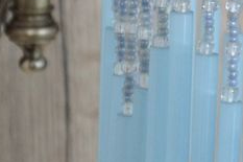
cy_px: -159
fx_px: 3285
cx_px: 355
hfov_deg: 4.2
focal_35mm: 487
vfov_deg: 2.8
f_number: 5.3
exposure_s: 1/125
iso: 900
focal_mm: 70
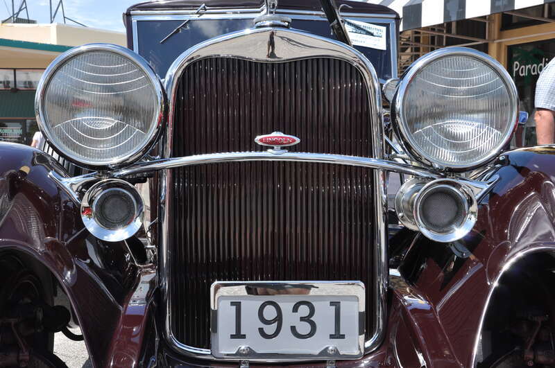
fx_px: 693
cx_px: 278
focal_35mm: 45
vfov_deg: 29.8
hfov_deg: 43.7
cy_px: 184
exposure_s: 1/125
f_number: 11
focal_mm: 30
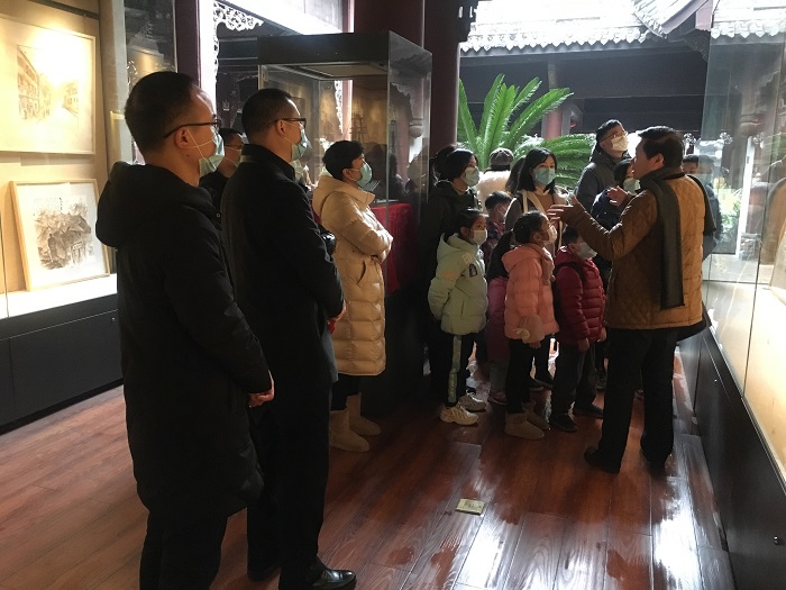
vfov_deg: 48.2
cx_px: 393
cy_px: 295
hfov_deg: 61.7
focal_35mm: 29
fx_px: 658
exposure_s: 1/17
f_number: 2.2
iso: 320
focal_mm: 4.15
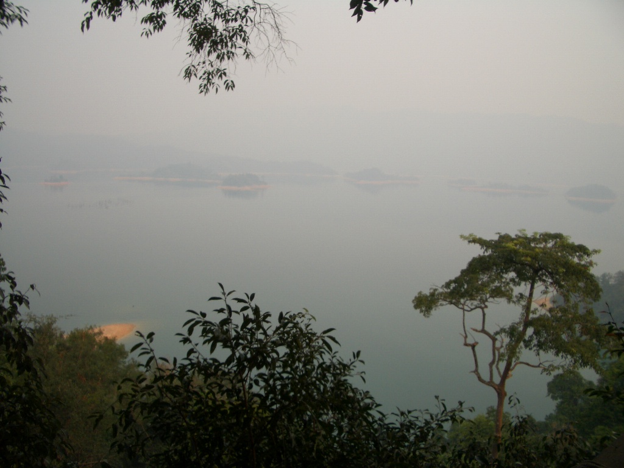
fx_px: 631
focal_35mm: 35
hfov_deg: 52.6
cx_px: 312
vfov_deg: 40.7
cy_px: 234
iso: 50
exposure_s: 1/200
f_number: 4.3
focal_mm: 5.8
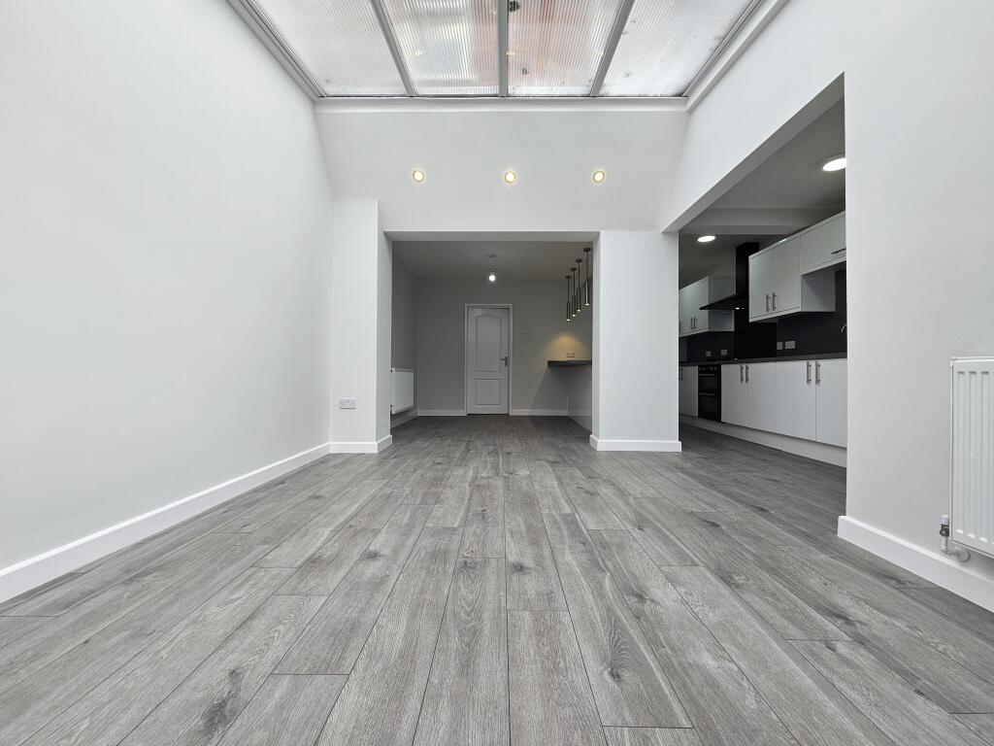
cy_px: 373
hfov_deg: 106.2
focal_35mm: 13
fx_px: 373
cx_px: 497
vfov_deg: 89.9
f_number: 2.2
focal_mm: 2.2
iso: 50
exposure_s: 1/289
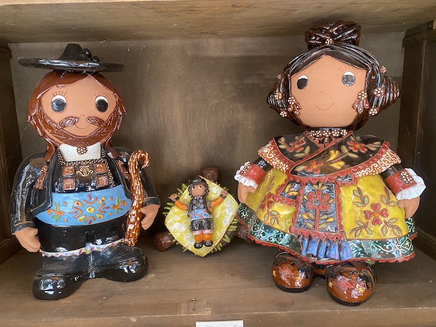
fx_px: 327
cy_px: 164
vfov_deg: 53.1
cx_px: 218
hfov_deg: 67.3
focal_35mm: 26
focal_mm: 4.25
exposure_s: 1/60
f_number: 1.8
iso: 400
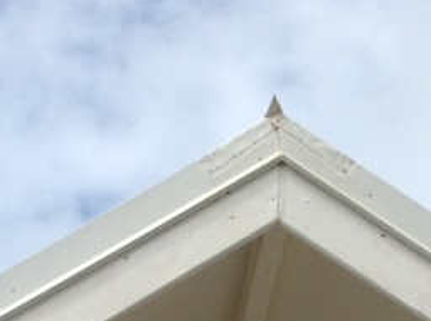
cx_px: 269
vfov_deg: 7.8
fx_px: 2200
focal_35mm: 177
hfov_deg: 11.2
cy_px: 770
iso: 50
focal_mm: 4.28
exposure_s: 1/1779
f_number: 2.4
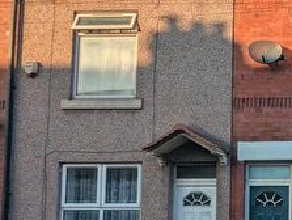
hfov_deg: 30.5
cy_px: 187
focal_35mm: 50
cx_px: 375
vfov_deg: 28.3
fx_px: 422
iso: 45
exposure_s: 1/1309
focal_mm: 2.35
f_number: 2.2
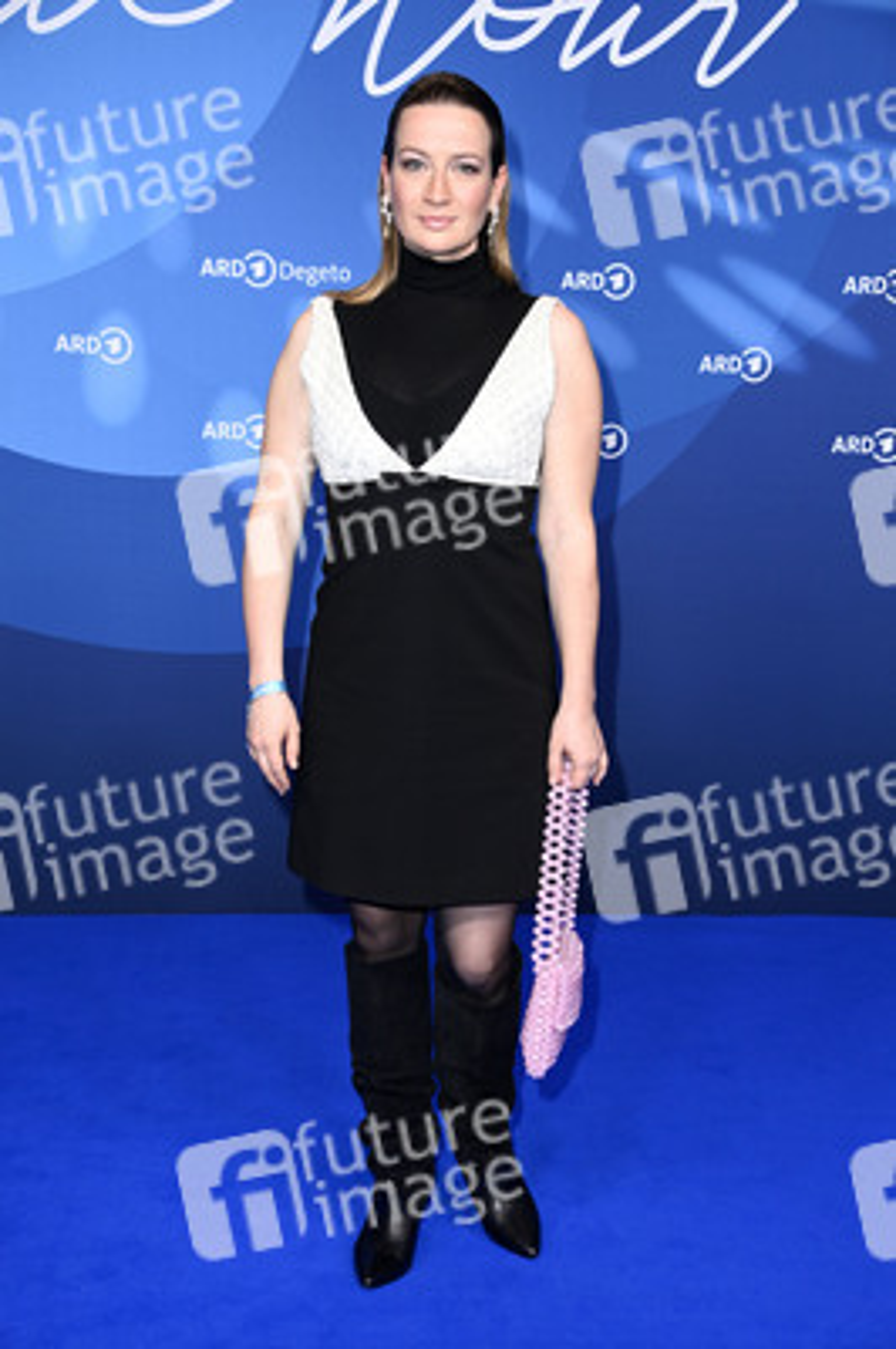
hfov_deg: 24.6
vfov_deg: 36.3
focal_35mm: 55
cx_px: 448
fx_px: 2057
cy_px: 674
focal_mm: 55
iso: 1000
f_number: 5.6
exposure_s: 1/250
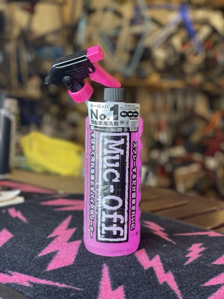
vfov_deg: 36.8
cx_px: 112
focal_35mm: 52
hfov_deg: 28.0
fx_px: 449
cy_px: 150
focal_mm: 6
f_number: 2
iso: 125
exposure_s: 1/120
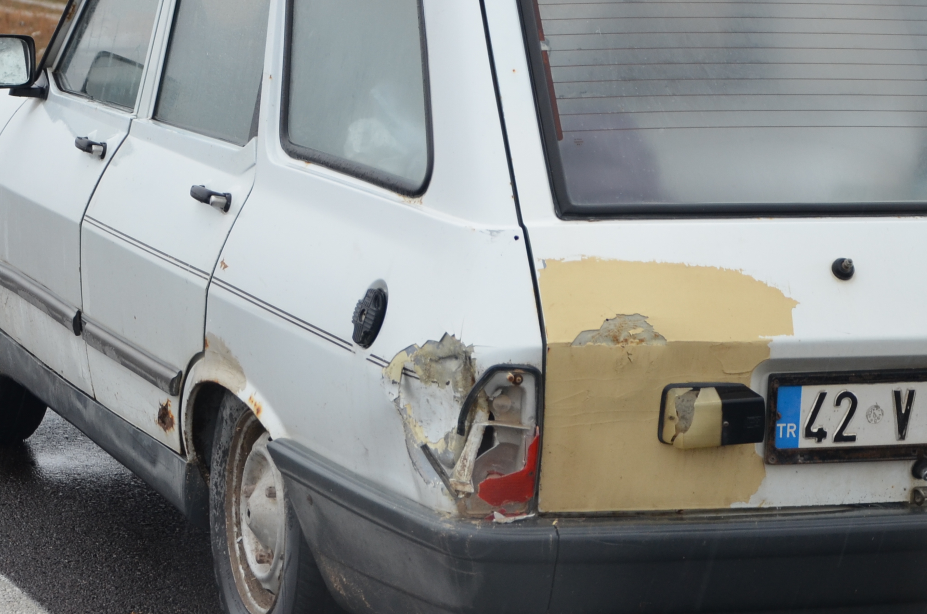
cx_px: 477
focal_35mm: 123
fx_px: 3158
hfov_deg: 16.7
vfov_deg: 11.1
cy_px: 307
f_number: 4.8
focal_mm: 45
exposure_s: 1/100
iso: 400
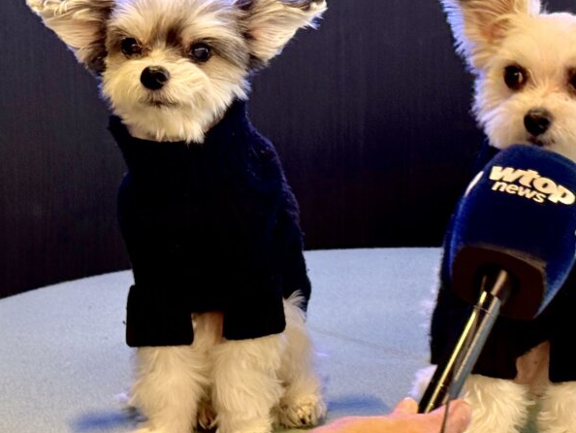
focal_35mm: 63
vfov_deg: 23.3
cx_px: 374
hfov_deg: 30.5
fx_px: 1049
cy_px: 210
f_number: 1.78
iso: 200
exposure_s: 1/40
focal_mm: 6.76
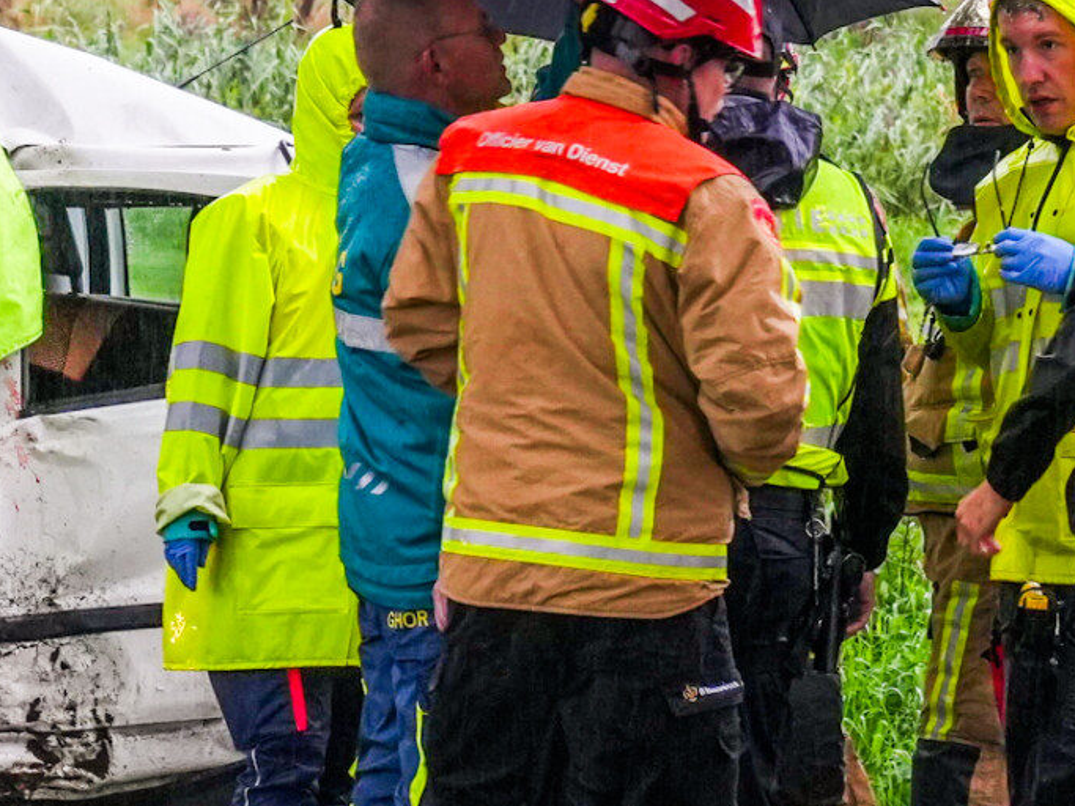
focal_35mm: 284
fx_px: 8818
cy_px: 326
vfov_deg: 5.2
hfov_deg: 7.0
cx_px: 488
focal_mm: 70
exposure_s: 1/80
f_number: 6.3
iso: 1600
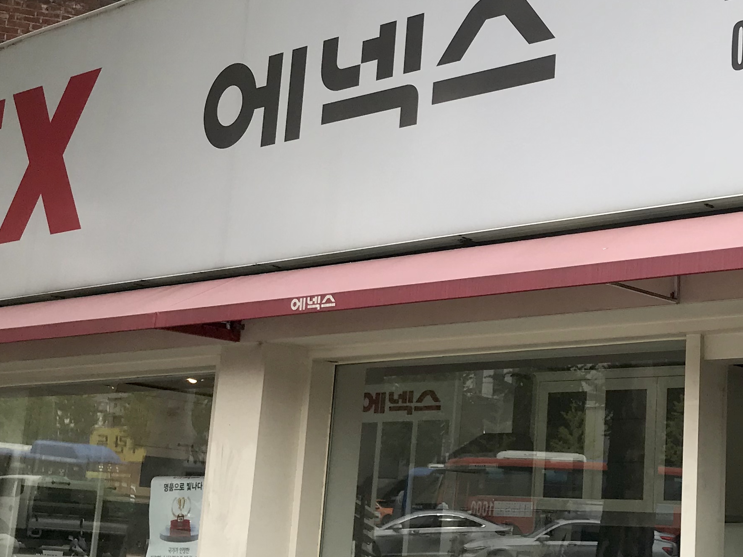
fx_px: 1374
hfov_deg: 29.5
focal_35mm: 64
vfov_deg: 22.9
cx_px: 599
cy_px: 295
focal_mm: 3.99
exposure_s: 1/674
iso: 20
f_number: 1.8
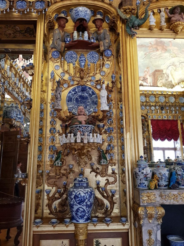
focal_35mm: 26
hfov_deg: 53.1
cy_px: 123
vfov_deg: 67.3
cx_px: 92
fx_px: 184
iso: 250
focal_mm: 4.2
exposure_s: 1/14
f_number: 1.7
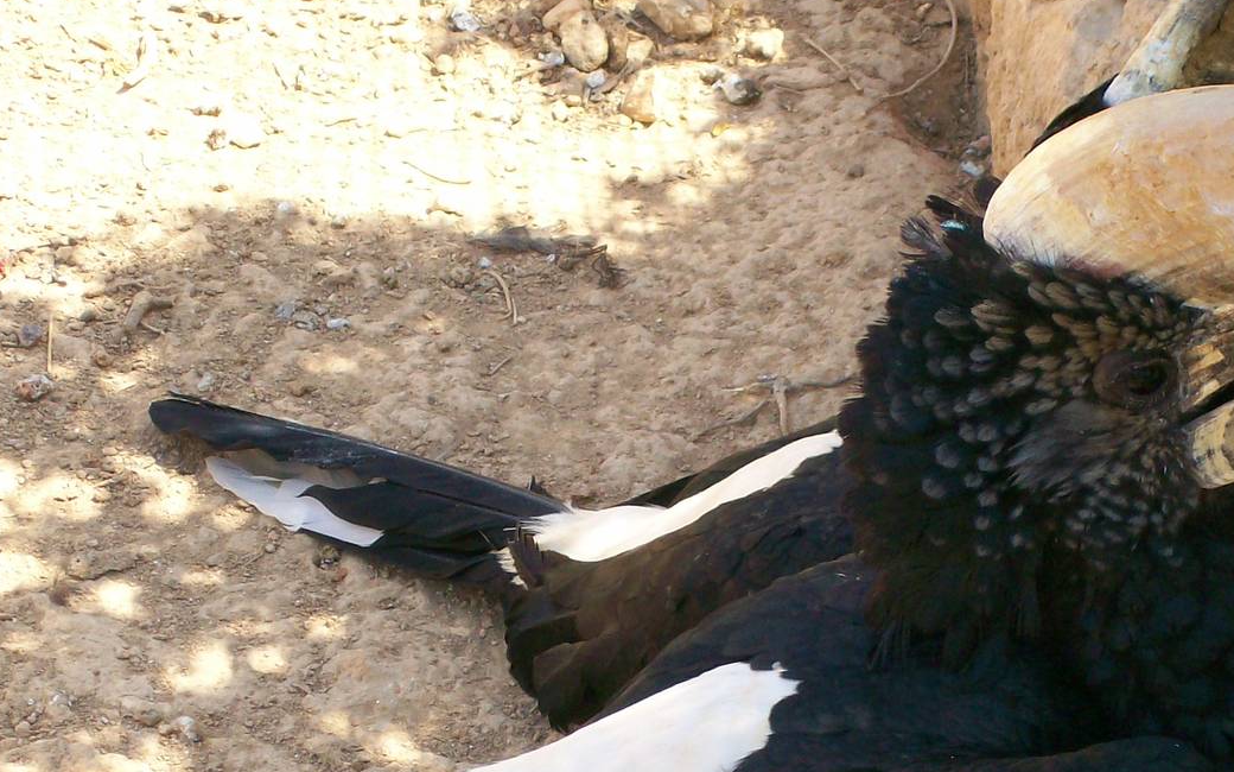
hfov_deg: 11.9
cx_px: 826
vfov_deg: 7.4
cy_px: 676
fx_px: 5919
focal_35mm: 176
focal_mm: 18
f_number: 4.8
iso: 80
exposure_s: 1/125
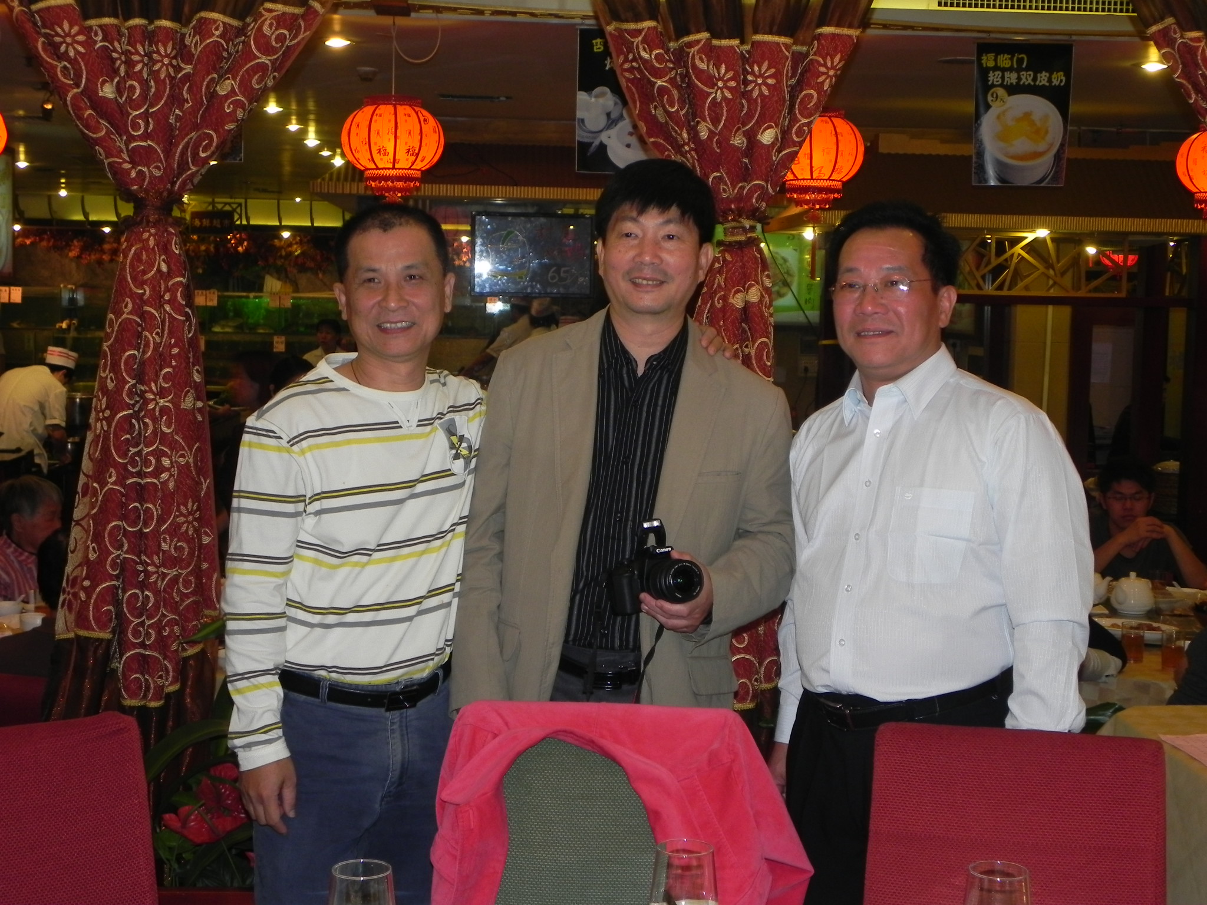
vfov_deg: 28.0
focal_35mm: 52
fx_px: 1813
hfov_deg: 36.8
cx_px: 604
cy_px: 452
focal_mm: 9.2
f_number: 3.5
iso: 200
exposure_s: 1/30
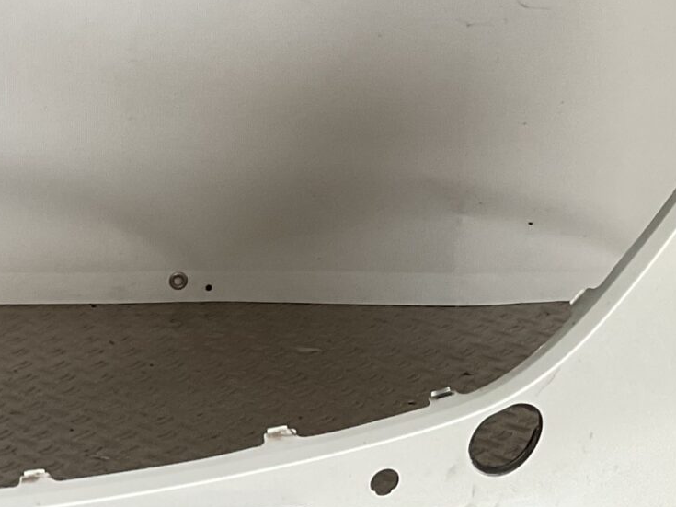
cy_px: 150
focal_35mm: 101
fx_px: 1972
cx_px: -130
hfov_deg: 18.5
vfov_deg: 14.6
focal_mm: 3
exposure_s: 1/100
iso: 50
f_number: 1.8
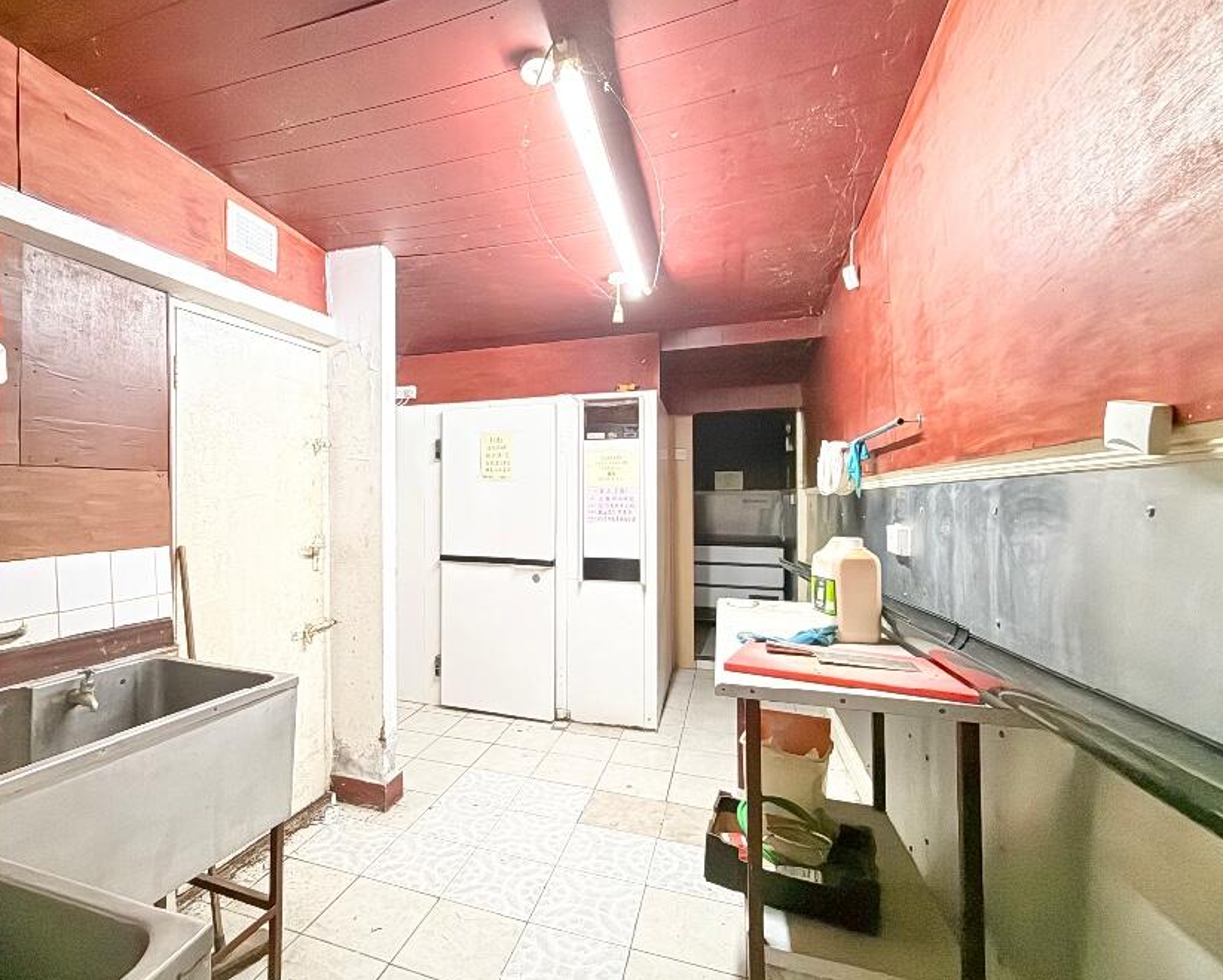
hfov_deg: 88.5
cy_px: 486
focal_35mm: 17
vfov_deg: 77.0
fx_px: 616
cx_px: 489
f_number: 2.2
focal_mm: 2.22
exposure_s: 1/50
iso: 800
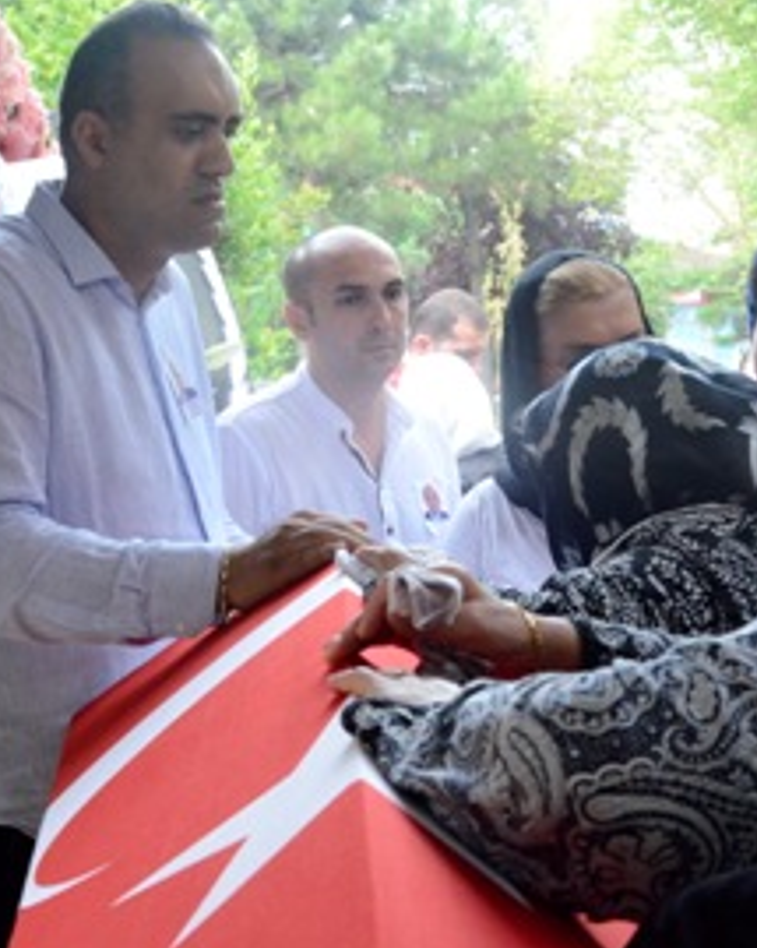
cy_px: 463
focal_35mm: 75
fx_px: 2102
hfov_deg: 20.3
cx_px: 570
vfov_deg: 25.4
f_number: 8
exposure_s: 1/250
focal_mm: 32
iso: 4000
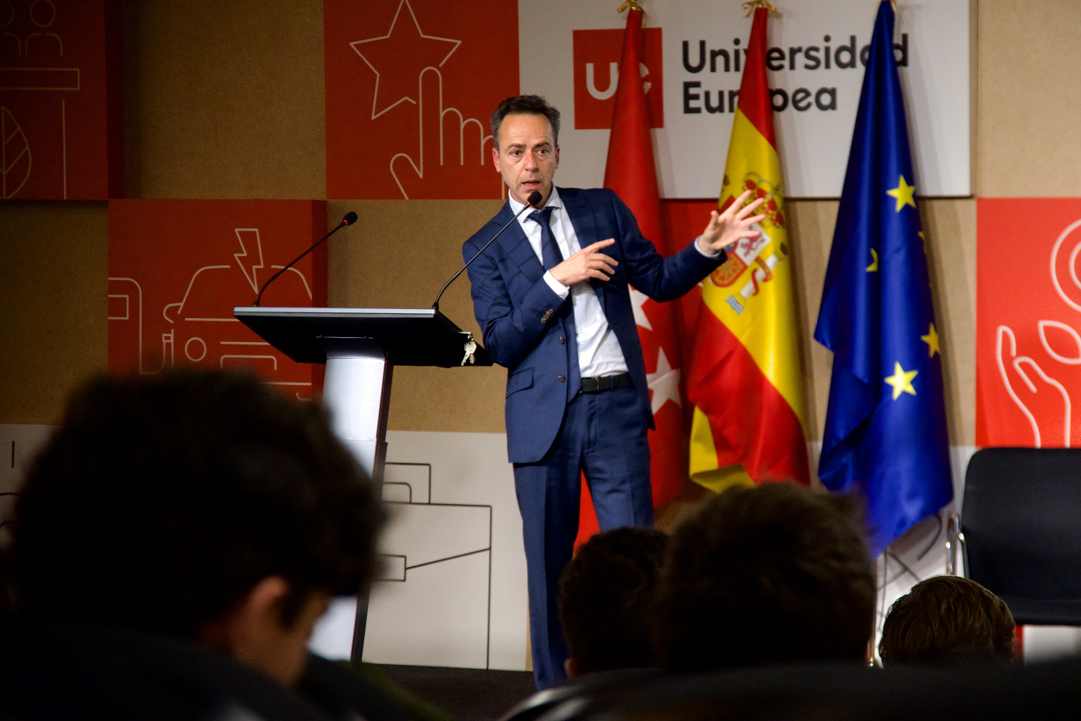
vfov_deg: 25.1
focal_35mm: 54
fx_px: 1621
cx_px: 540
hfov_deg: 36.9
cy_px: 360
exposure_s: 1/160
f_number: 4.5
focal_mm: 36
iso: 3200
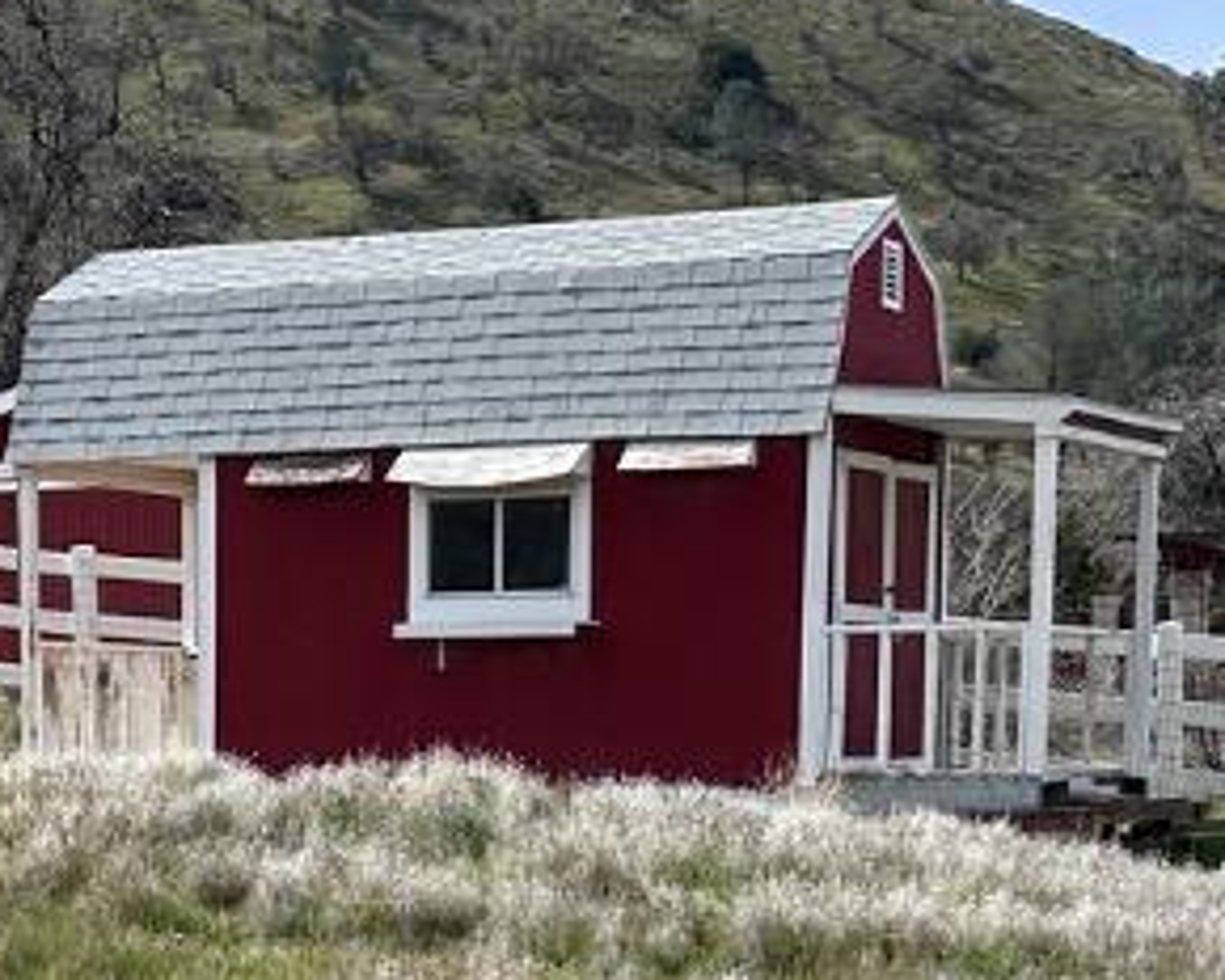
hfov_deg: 15.5
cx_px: -68
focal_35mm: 121
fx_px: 4387
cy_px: 1164
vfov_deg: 12.5
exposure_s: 1/5000
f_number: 1.78
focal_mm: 6.86
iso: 80
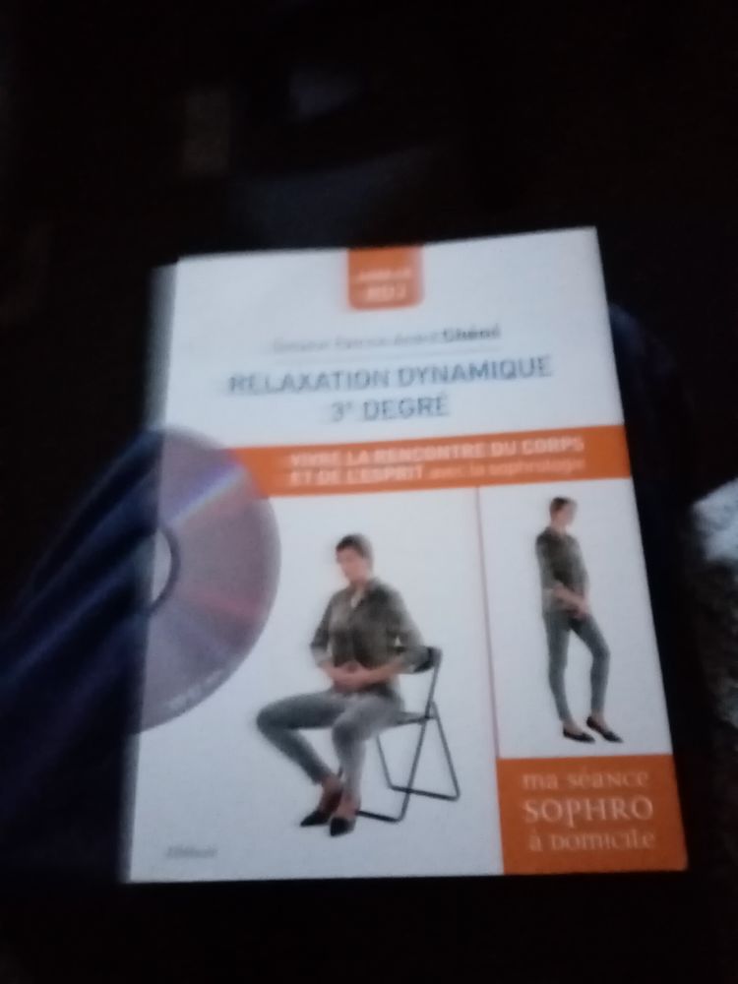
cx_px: 369
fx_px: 739
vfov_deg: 67.3
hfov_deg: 53.1
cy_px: 492
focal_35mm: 26
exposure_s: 1/12.5
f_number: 1.8
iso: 3484
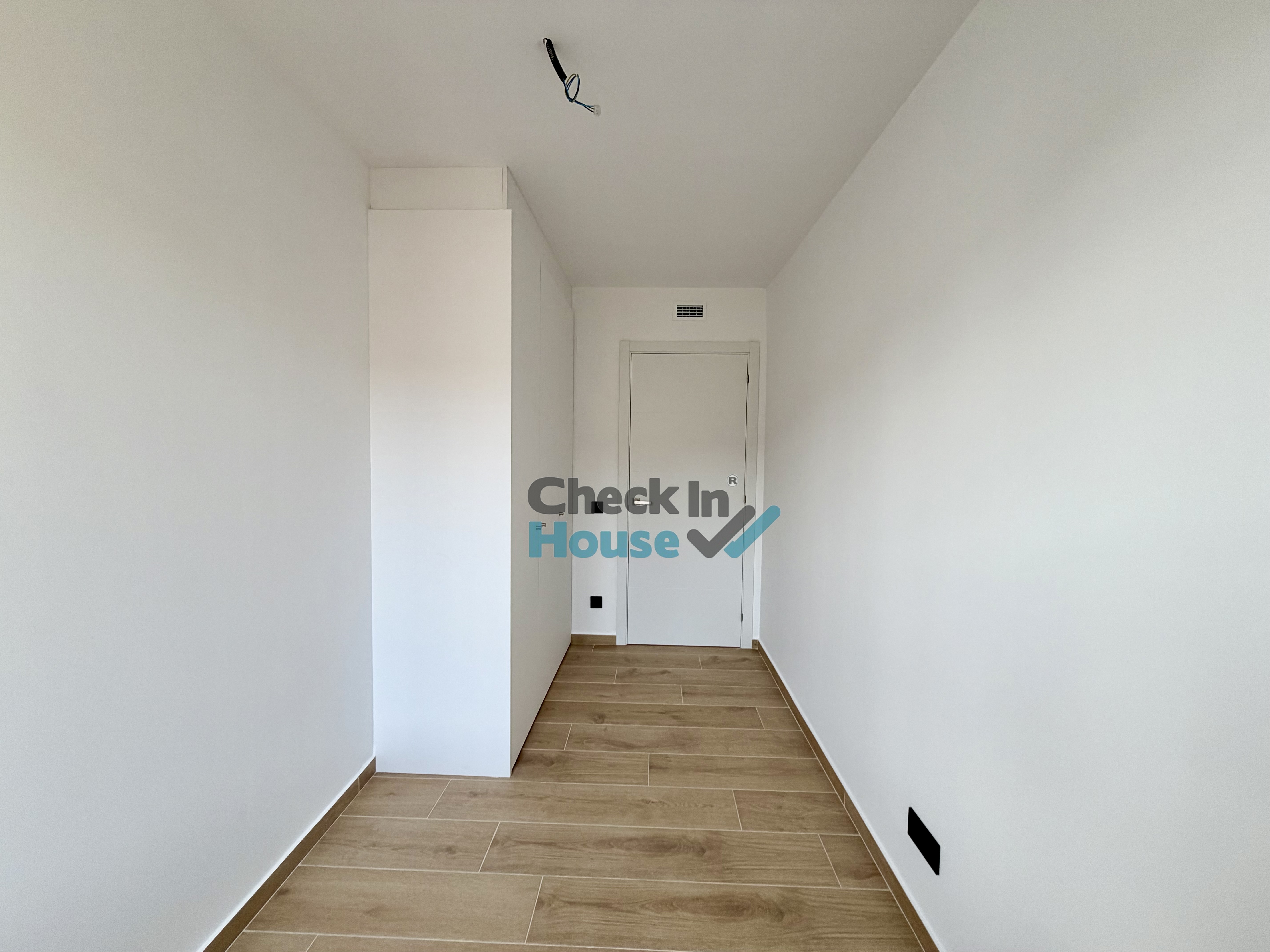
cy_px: 476
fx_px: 514
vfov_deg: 85.7
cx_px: 635
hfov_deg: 102.1
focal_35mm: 14
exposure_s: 1/121
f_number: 2.2
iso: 125
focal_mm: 2.22
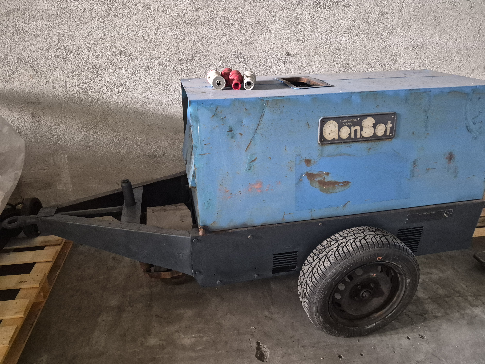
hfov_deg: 73.9
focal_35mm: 23
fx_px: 322
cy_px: 182
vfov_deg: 58.9
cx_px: 242
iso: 2000
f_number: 1.8
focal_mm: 5.4
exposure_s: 1/100
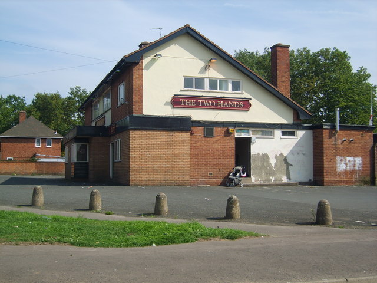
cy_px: 142
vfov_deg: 32.9
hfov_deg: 42.9
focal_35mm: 44
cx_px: 188
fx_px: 479
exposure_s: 1/180
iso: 50
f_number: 7.9
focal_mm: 9.2
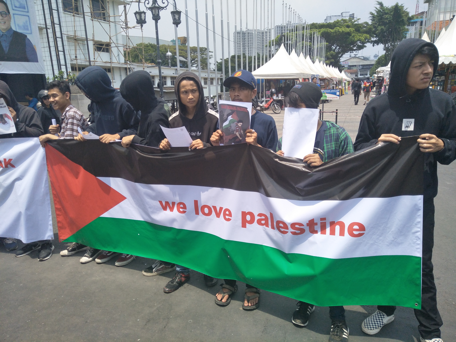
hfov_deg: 81.7
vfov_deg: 66.0
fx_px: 263
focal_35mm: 20
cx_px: 228
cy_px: 171
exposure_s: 1/1043
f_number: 2.2
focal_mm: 3.46
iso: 61
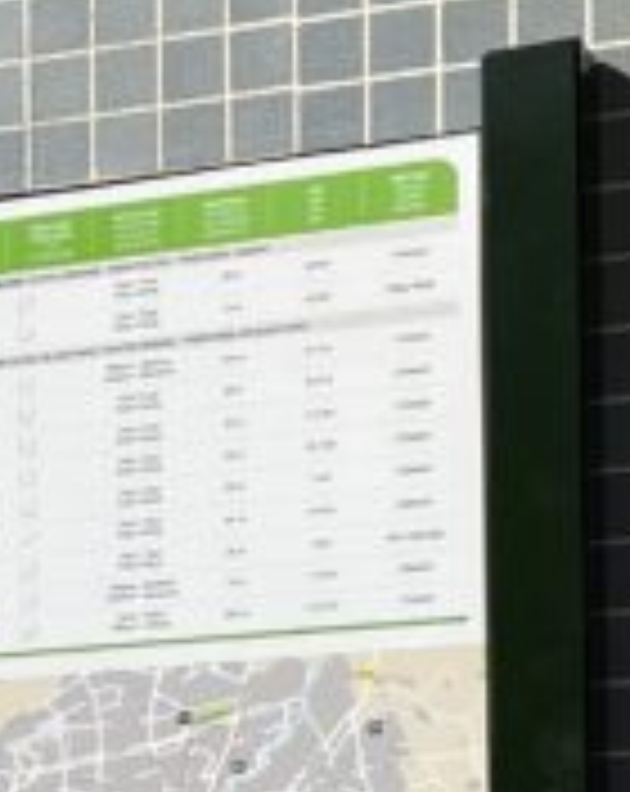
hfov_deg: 9.2
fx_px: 3461
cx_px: -922
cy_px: 1094
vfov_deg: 12.6
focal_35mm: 148
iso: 32
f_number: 1.8
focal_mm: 4.25
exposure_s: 1/6061
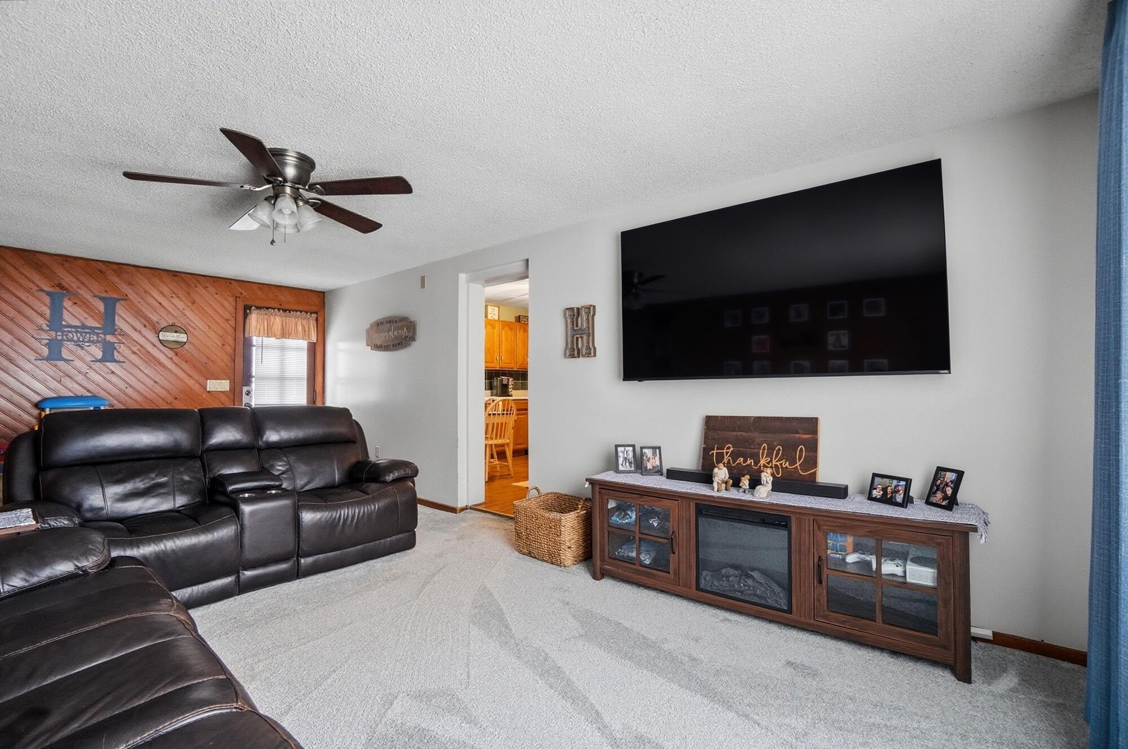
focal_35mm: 15
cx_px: 564
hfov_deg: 100.5
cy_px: 374
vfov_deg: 77.2
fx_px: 469
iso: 100
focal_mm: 10
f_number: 4
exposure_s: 1/50
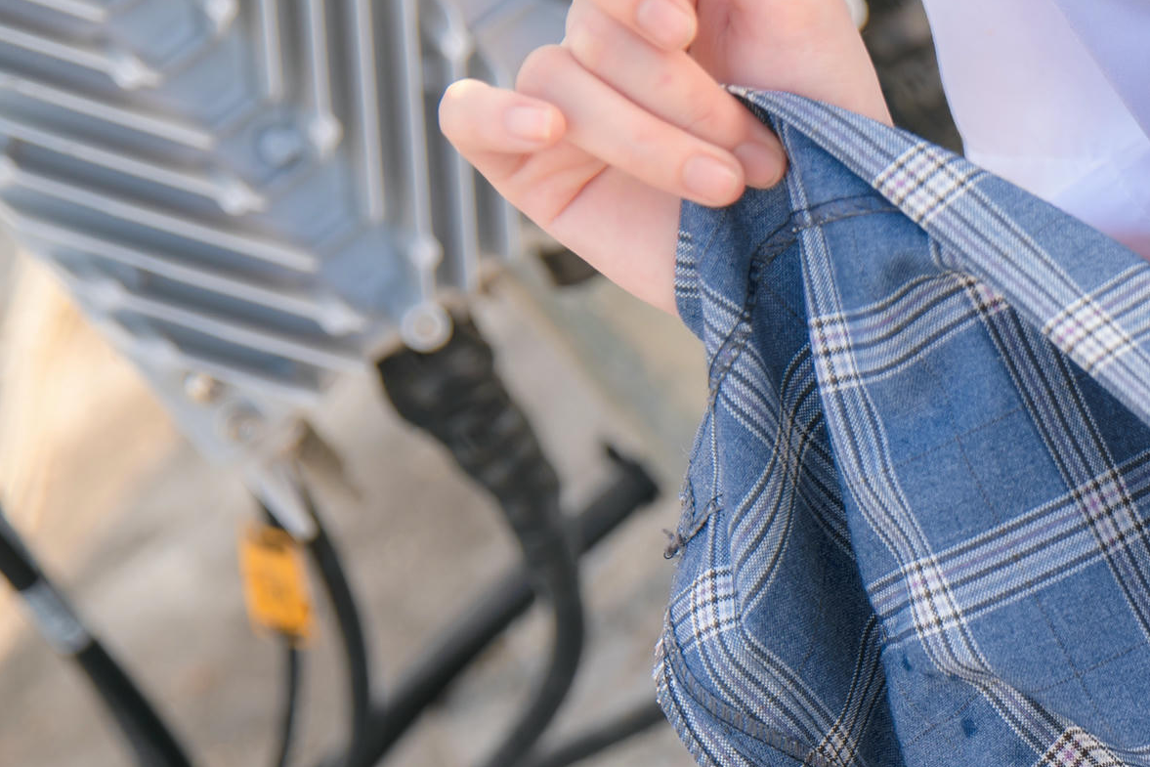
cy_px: 980
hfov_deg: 12.6
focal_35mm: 152
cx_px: 1863
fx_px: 4856
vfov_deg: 8.9
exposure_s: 1/160
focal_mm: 45
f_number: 3.5
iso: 100
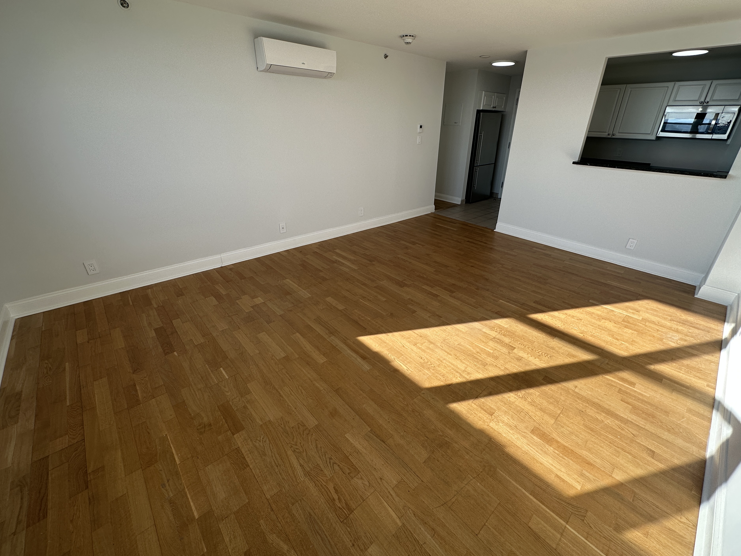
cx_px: 382
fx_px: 321
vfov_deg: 81.6
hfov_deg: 98.1
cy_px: 260
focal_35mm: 15
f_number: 2.2
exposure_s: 1/254
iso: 40
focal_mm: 2.22
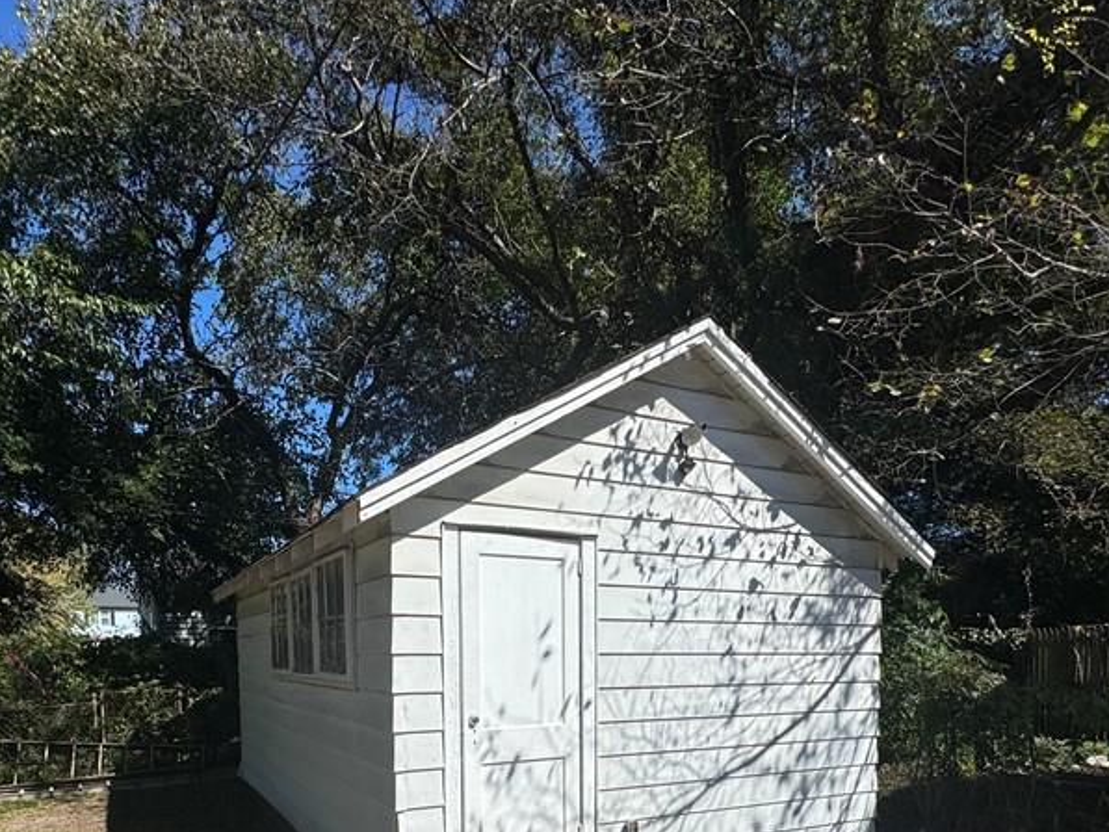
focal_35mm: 24
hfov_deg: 71.4
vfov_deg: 52.0
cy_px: 702
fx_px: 769
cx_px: 502
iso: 50
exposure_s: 1/3390
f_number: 2.2
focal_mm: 2.22
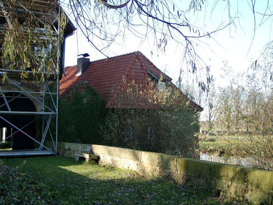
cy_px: 102
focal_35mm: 42
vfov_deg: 34.3
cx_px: 136
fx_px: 331
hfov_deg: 44.8
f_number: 2.3
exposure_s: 1/298
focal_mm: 8.82
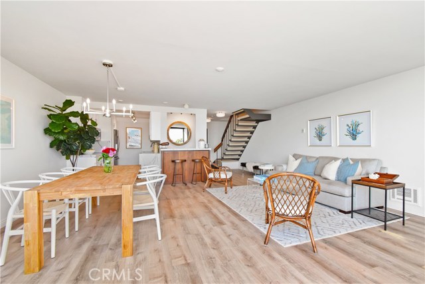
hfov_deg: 100.4
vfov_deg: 77.4
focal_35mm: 15
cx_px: 212
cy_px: 142
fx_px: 177
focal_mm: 10
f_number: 8
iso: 1000
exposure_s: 1/160
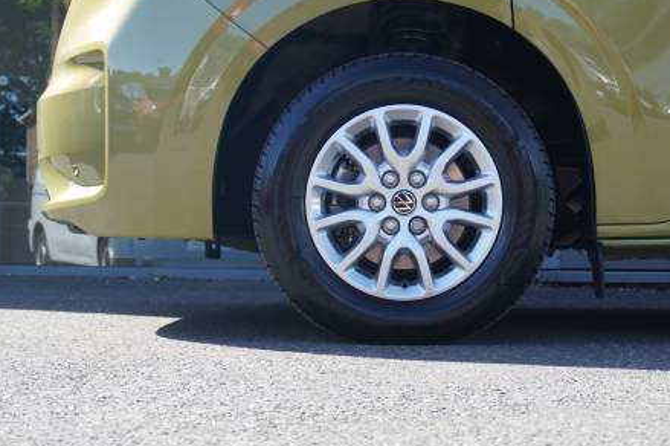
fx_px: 1260
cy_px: 196
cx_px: 401
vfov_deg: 20.1
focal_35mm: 68
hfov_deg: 29.7
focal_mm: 31
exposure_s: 1/160
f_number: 5
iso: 200
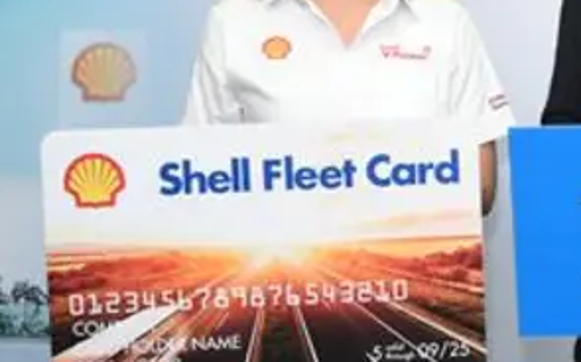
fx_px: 1535
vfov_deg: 13.4
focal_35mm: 97
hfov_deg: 20.1
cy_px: 67
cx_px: 689
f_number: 4
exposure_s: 1/200
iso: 2000
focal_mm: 36
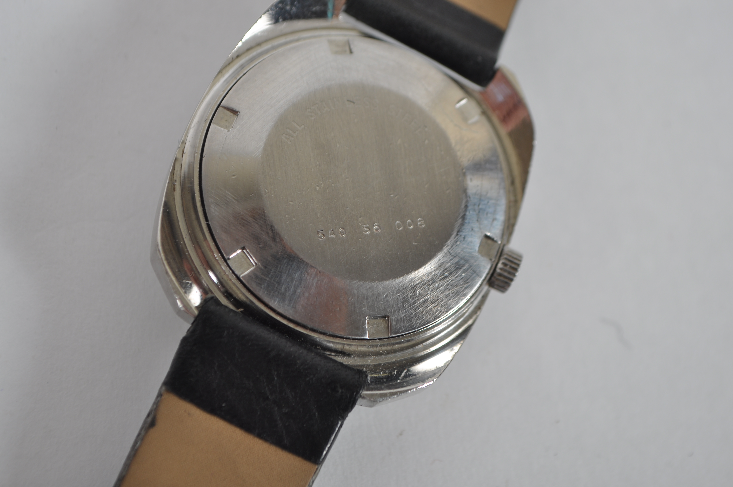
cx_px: 366
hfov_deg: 24.6
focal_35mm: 82
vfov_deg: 16.5
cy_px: 244
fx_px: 1678
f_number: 9
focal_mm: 55
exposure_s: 1/125
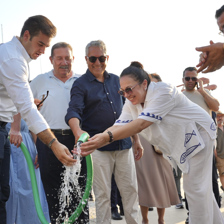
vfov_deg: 36.8
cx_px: 109
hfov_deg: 36.8
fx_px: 337
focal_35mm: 46
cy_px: 112
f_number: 4.5
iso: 250
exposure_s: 1/500
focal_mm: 36
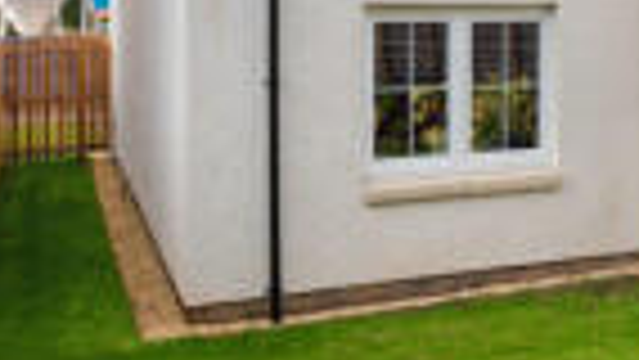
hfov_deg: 29.4
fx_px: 1068
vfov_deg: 18.5
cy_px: -20
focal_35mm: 63
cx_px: 734
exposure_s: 1/200
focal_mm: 18
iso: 250
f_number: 9
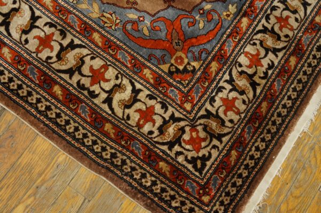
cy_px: 106
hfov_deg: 62.0
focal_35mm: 30
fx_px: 267
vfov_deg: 43.5
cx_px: 160
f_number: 4
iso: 1600
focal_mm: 20
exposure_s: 1/60
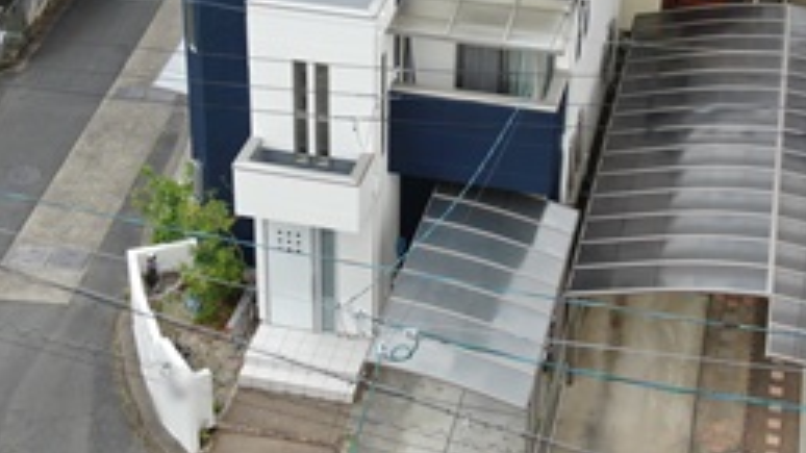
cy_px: 147
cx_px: 391
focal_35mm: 62
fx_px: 1325
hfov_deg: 33.8
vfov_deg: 19.3
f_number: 3.5
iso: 100
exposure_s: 1/320
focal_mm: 7.23
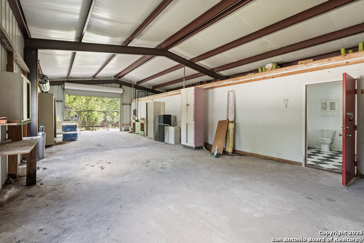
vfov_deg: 70.5
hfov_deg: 93.3
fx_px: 172
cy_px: 122
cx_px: 182
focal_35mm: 17
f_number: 8
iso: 400
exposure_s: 1/6
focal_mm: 17
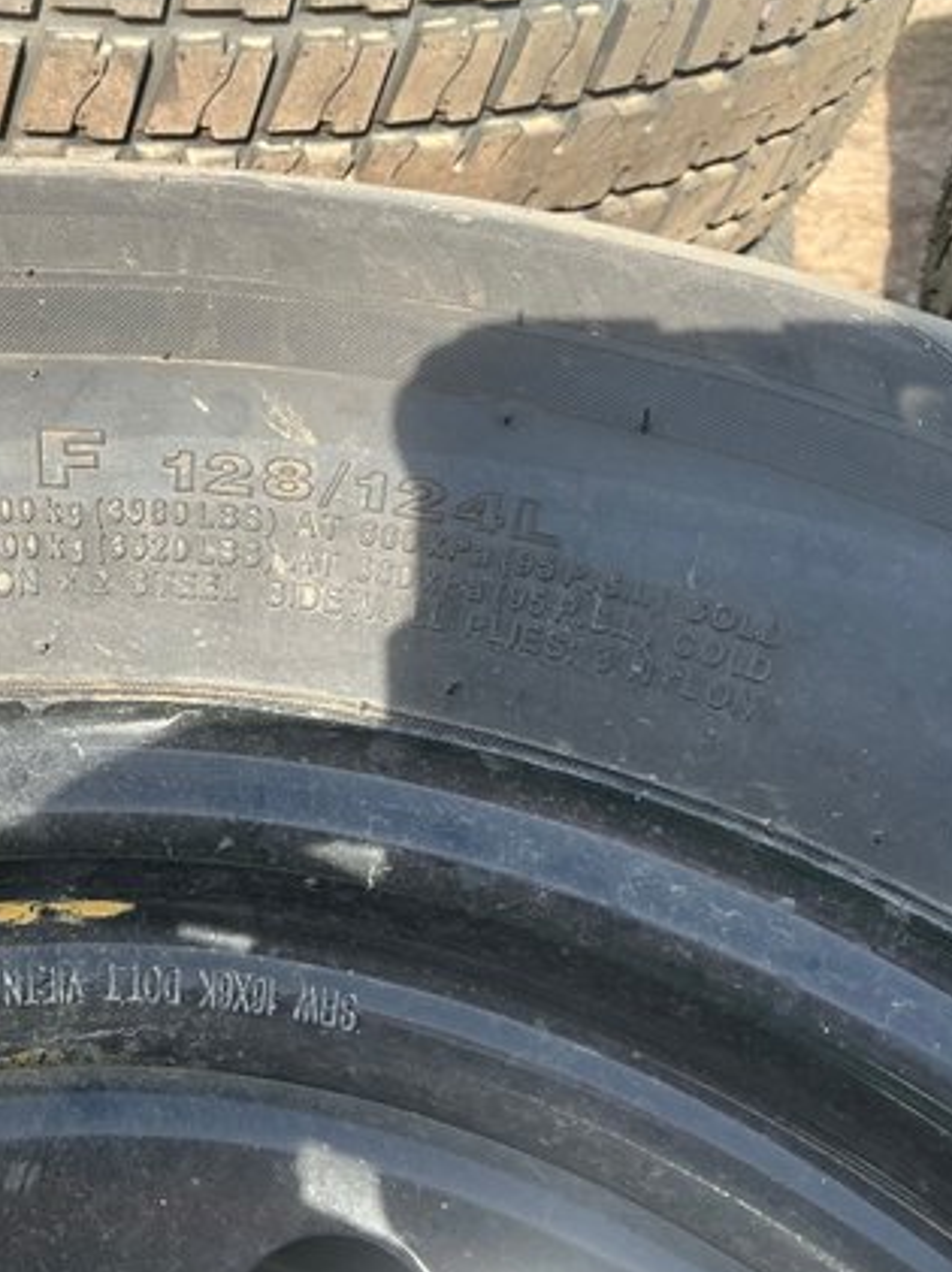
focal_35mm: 42
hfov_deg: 32.9
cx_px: 128
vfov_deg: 44.8
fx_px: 1542
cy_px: 618
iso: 25
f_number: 1.8
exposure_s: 1/491
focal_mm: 3
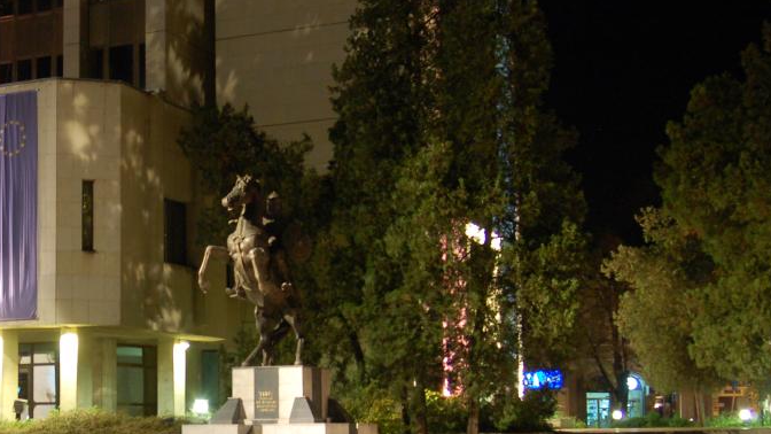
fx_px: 1370
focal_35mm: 67
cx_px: 190
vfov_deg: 17.9
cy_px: 313
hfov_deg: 30.9
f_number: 4.5
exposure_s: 1/1.6
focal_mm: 28
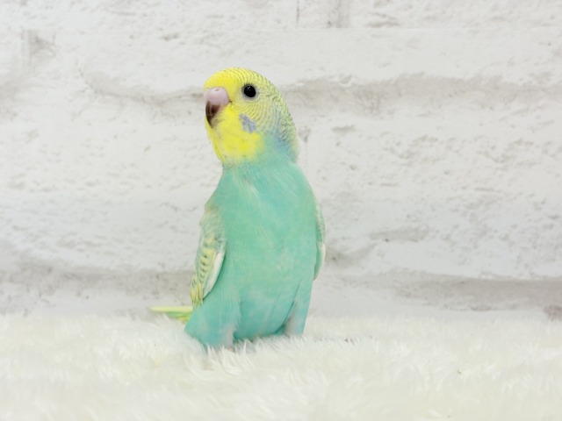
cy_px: 210
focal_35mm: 52
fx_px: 844
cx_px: 281
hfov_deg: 36.8
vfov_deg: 28.0
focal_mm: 5.96
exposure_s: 1/100
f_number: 1.6
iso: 50
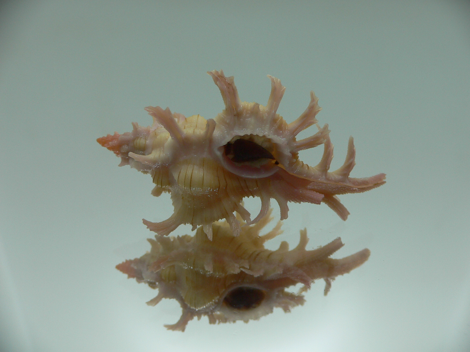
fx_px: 475
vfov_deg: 40.7
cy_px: 176
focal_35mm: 35
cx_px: 235
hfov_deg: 52.6
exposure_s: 1/100
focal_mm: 4.6
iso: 80
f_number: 2.8
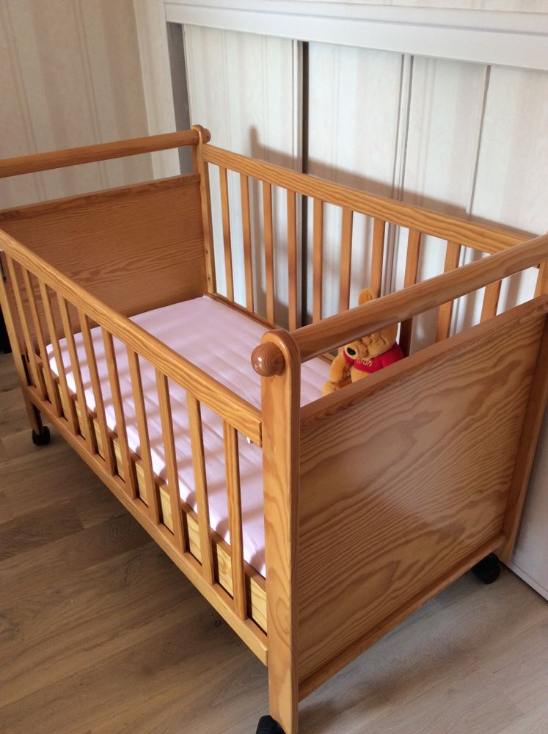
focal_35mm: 32
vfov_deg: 56.9
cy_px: 367
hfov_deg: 44.1
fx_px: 677
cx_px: 274
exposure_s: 1/25
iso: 50
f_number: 2.4
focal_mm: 3.3
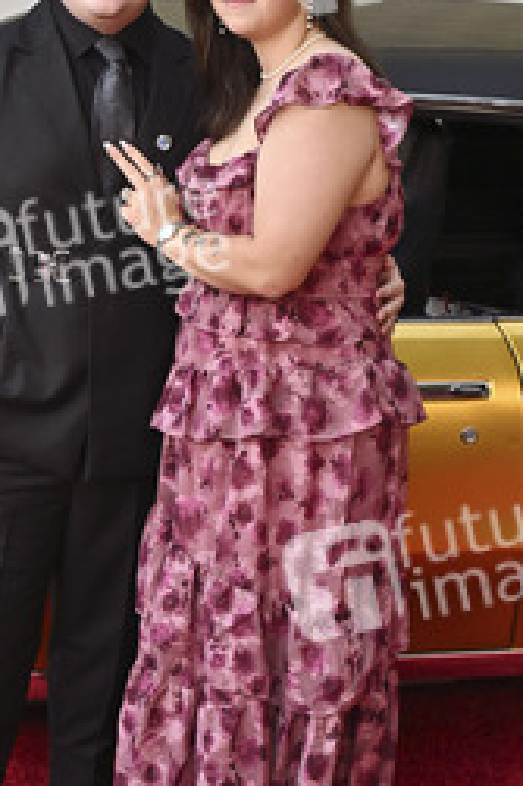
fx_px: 1811
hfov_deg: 16.4
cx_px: 161
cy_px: 410
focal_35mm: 83
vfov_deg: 24.5
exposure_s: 1/320
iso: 1600
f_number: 4.5
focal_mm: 52
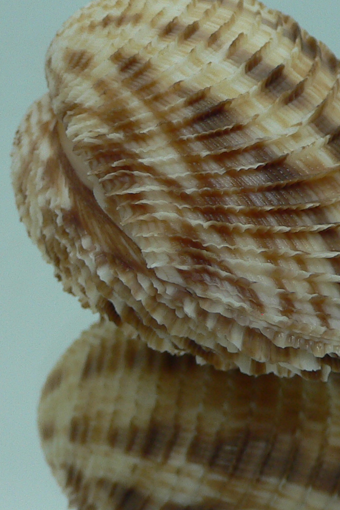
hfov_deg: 18.2
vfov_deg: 27.0
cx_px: 203
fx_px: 1062
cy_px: 237
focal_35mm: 75
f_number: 2.8
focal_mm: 4.6
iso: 80
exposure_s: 1/60
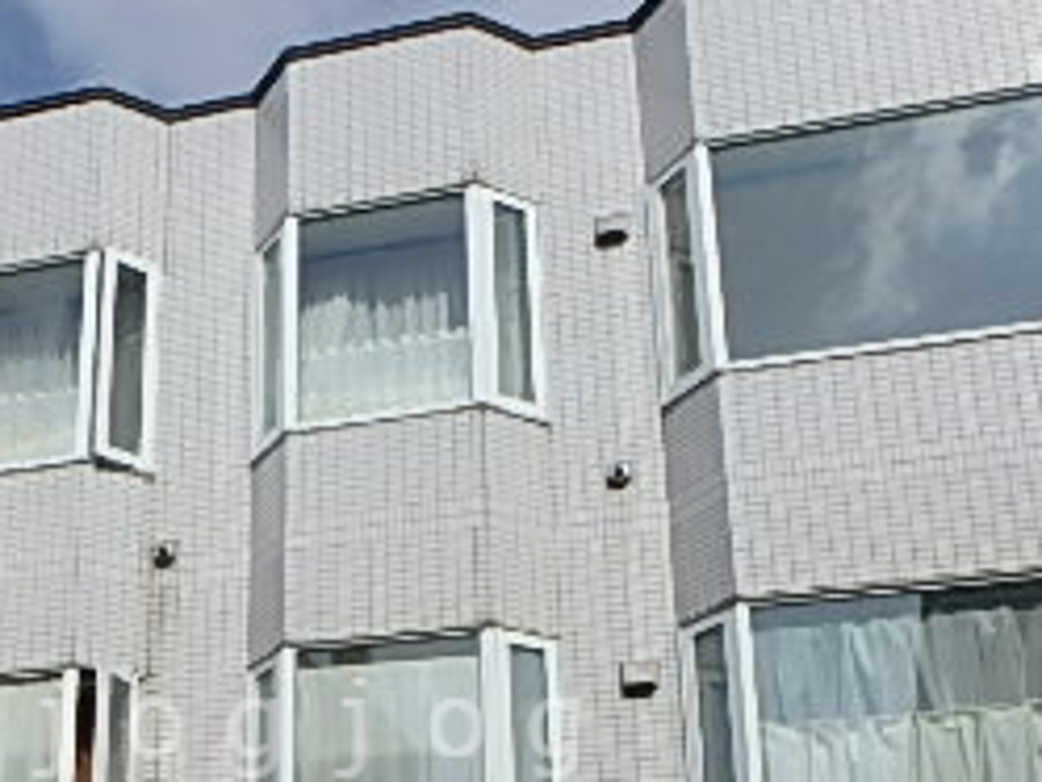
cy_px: 728
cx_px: 318
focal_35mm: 54
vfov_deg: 26.0
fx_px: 1626
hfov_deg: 35.1
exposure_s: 1/1000
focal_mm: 3.7
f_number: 6
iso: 125
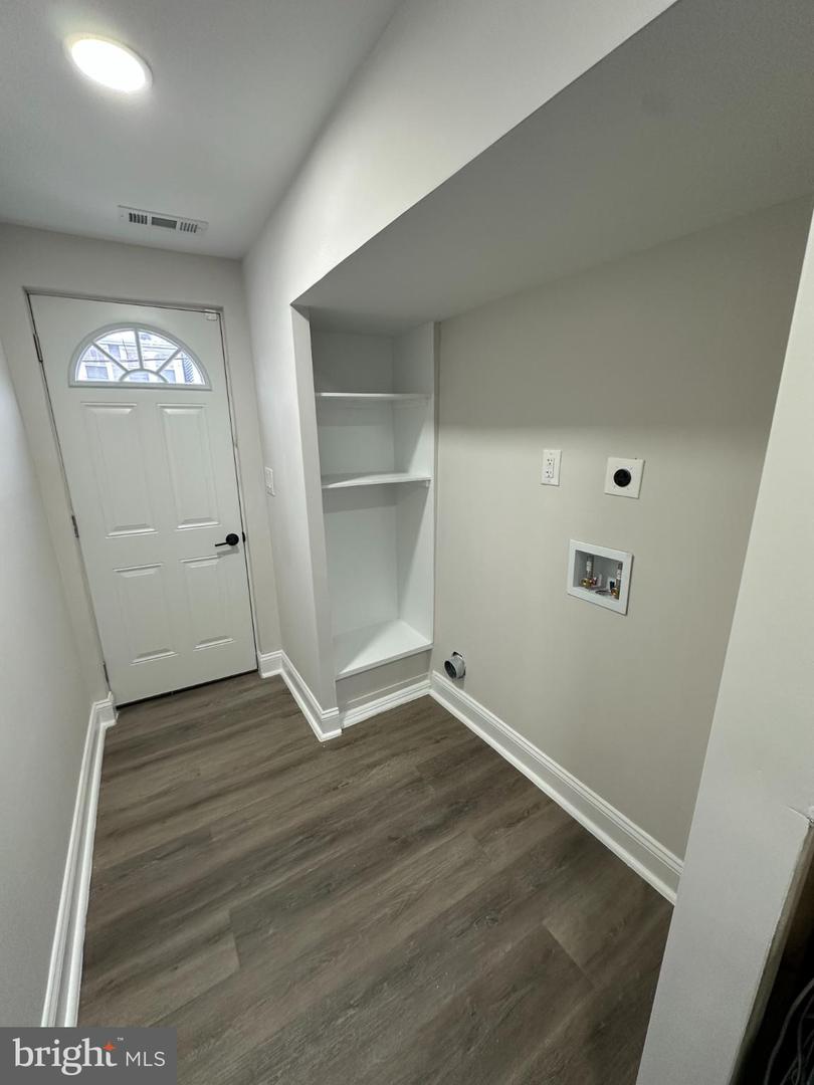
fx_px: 439
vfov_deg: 102.1
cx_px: 407
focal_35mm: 14
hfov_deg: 85.7
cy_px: 542
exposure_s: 1/60
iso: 160
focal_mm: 2.22
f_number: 2.2
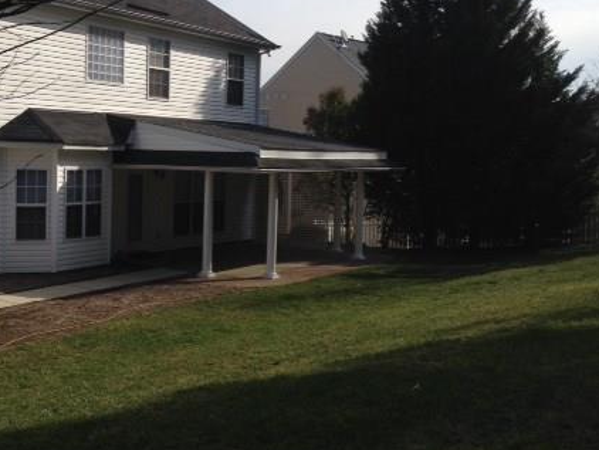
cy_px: 193
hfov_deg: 37.7
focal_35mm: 50
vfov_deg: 29.1
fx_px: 866
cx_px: 199
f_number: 2.4
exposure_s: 1/1695
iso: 50
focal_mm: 4.12
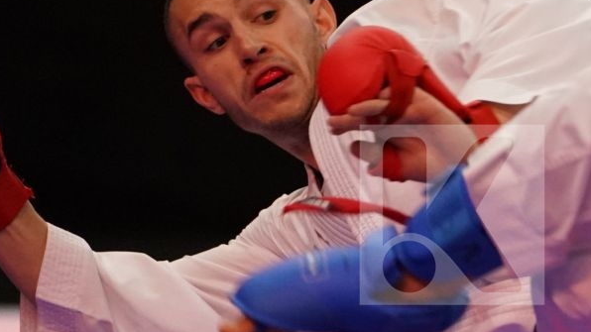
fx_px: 9918
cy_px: 215
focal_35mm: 633
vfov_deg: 1.9
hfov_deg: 3.4
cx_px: 788
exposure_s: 1/1000
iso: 4000
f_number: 2.8
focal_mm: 200
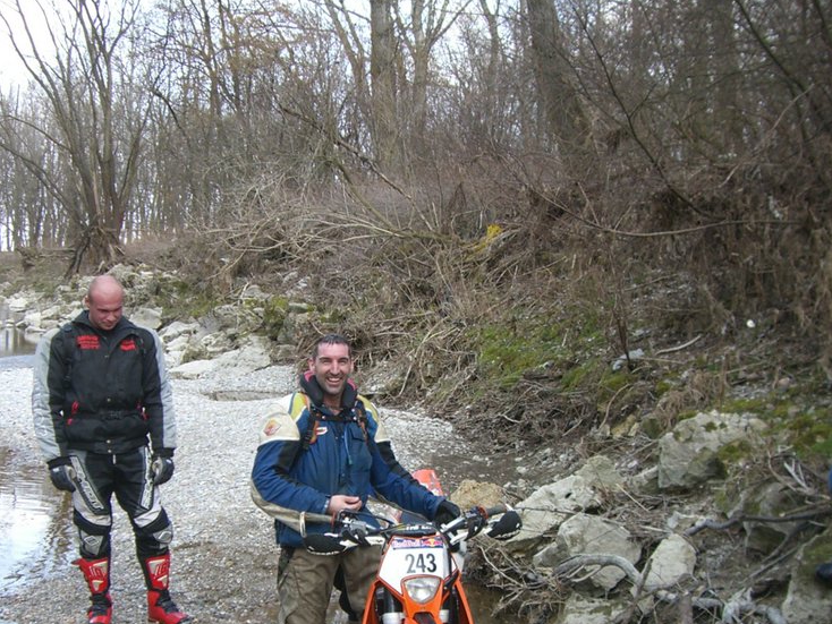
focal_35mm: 53
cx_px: 398
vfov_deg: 27.3
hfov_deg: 36.2
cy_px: 428
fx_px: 1274
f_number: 2.7
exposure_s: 1/160
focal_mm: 6.2
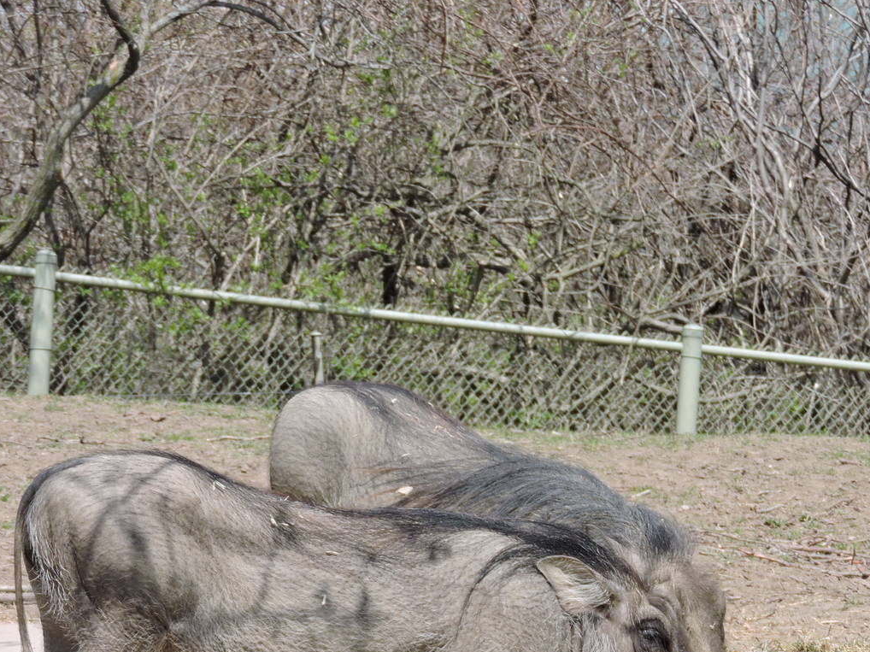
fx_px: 5729
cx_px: 446
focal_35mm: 228
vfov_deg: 6.5
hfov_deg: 8.7
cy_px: 508
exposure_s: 1/500
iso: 100
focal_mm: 25.9
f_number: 4.4
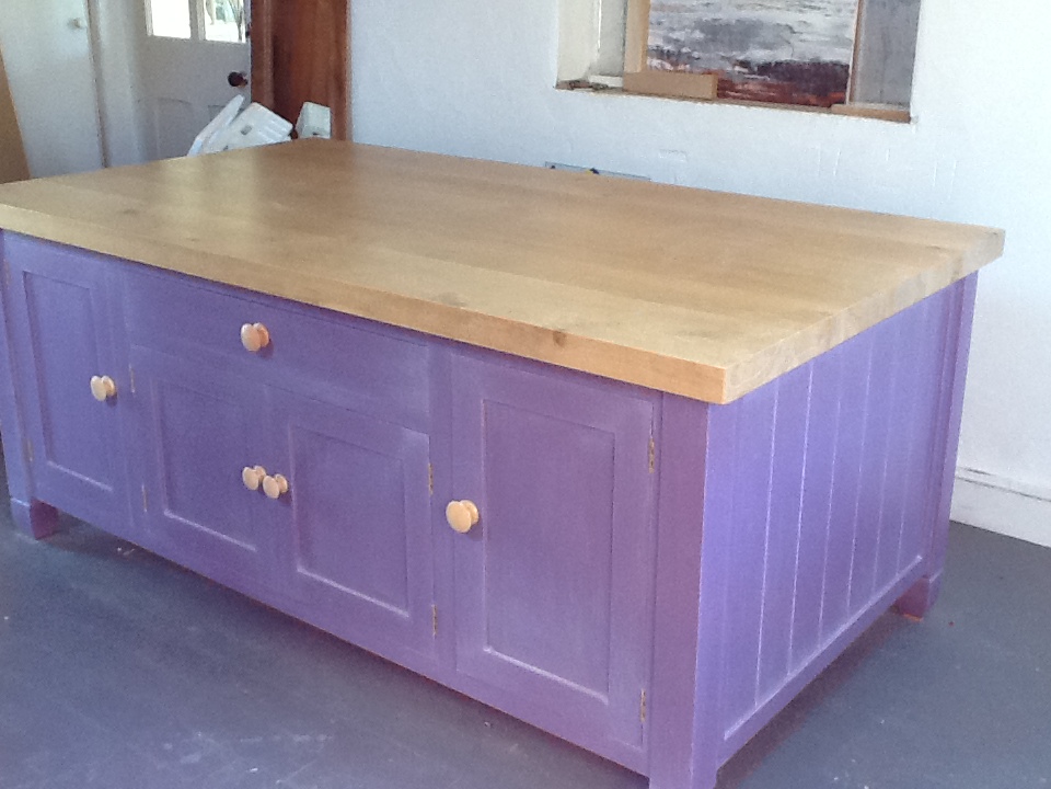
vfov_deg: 32.9
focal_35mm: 44
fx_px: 1336
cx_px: 526
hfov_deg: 42.9
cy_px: 394
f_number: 2.4
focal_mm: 2.03
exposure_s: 1/30
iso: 100
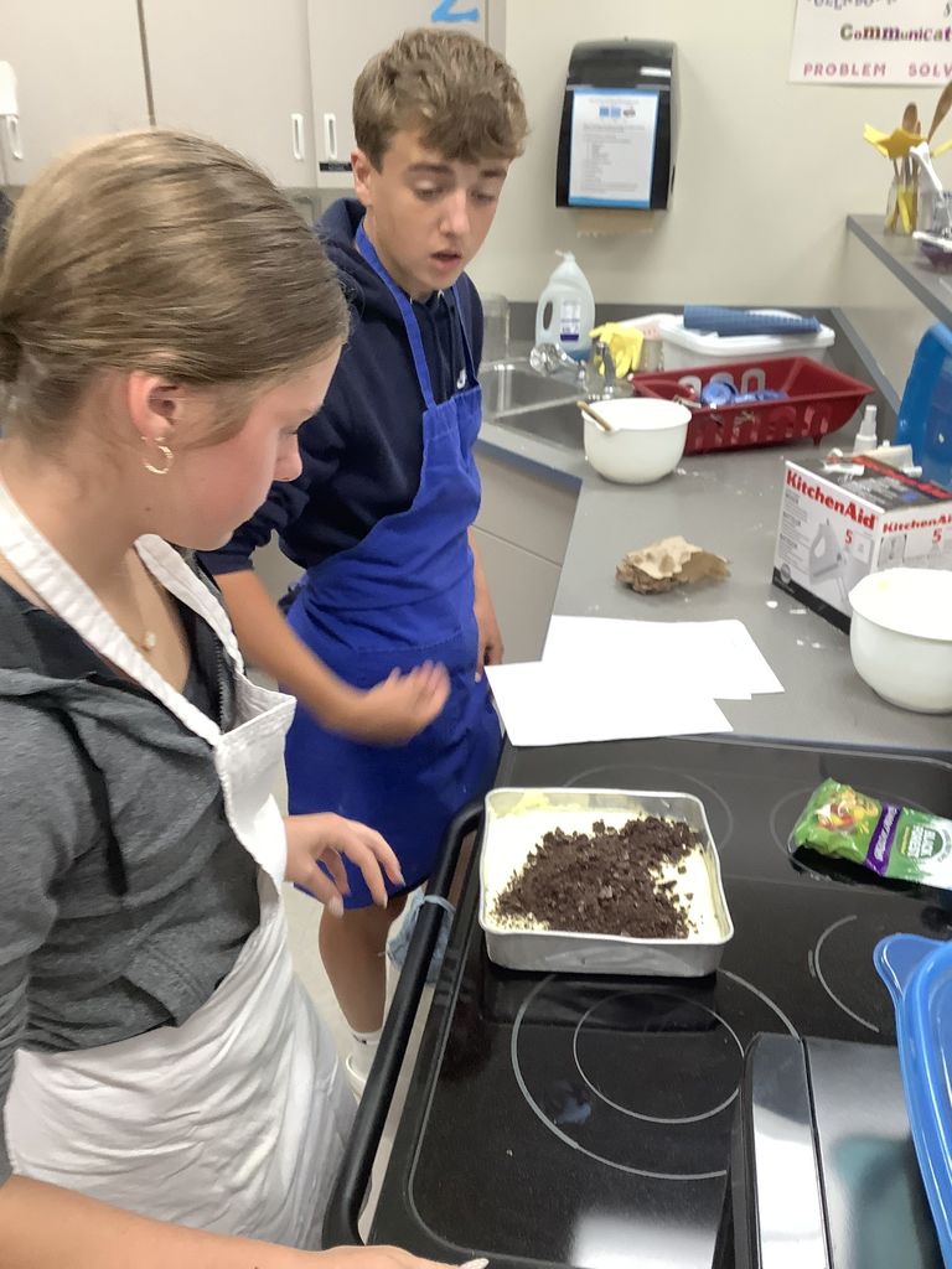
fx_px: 1137
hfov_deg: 45.4
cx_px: 476
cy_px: 634
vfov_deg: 58.4
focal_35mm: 31
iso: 160
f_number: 2.4
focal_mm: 3.3
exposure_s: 1/60
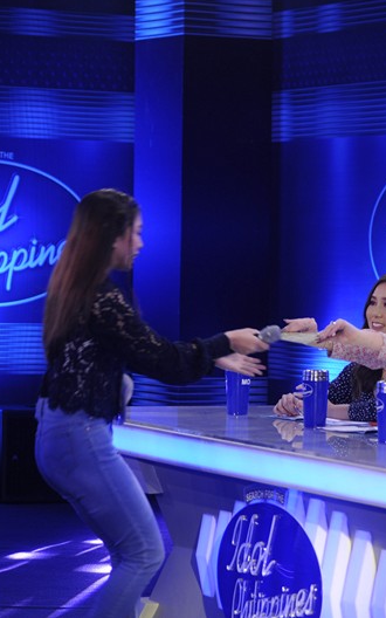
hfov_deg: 8.0
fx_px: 2727
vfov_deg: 12.9
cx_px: 459
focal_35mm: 162
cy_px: 308
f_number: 2.8
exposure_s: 1/60
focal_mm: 70
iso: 400
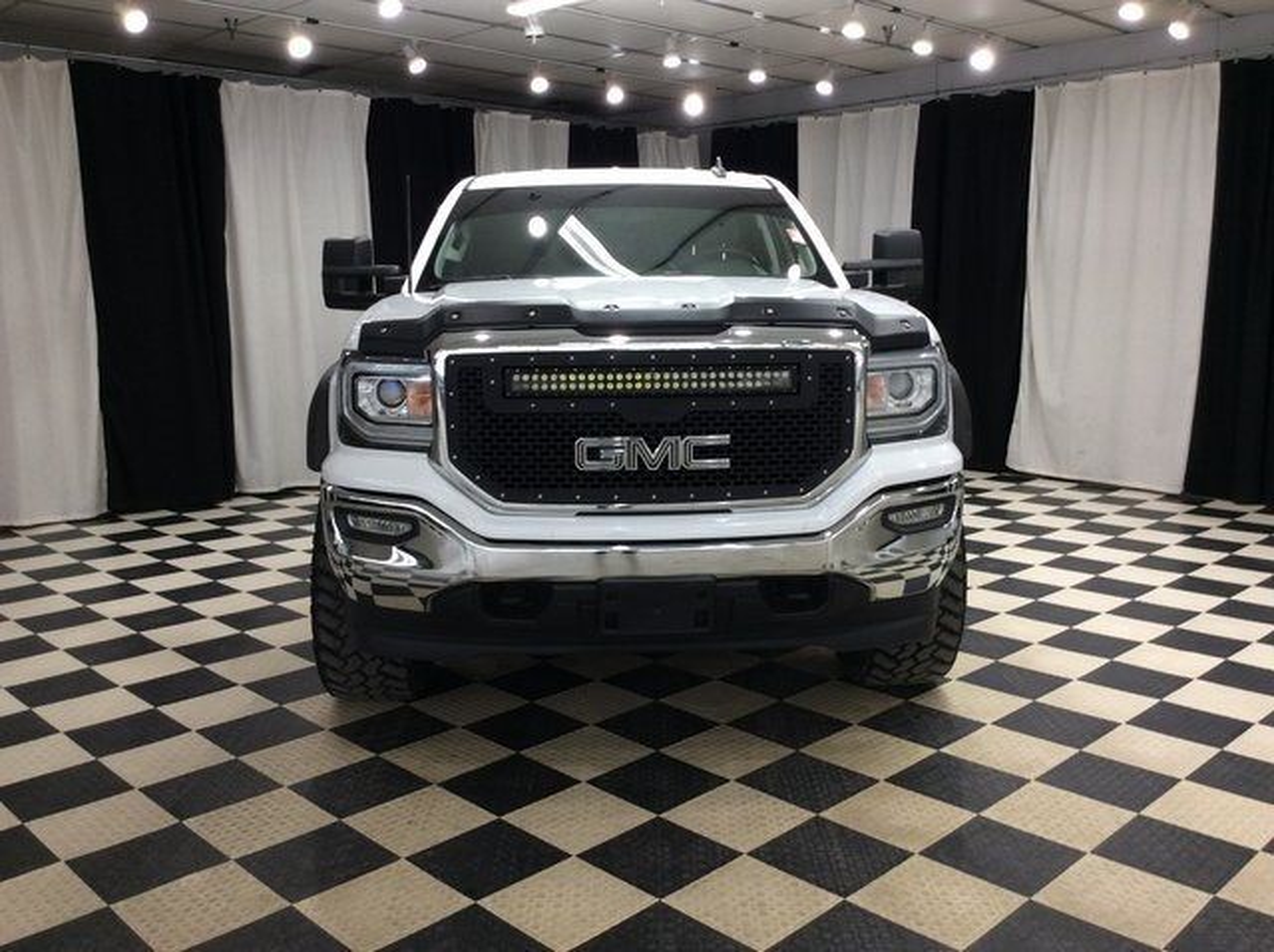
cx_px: 637
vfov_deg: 44.1
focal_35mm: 32
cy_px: 476
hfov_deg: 56.9
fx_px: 1176
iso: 50
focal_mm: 3.3
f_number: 2.4
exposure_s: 1/24
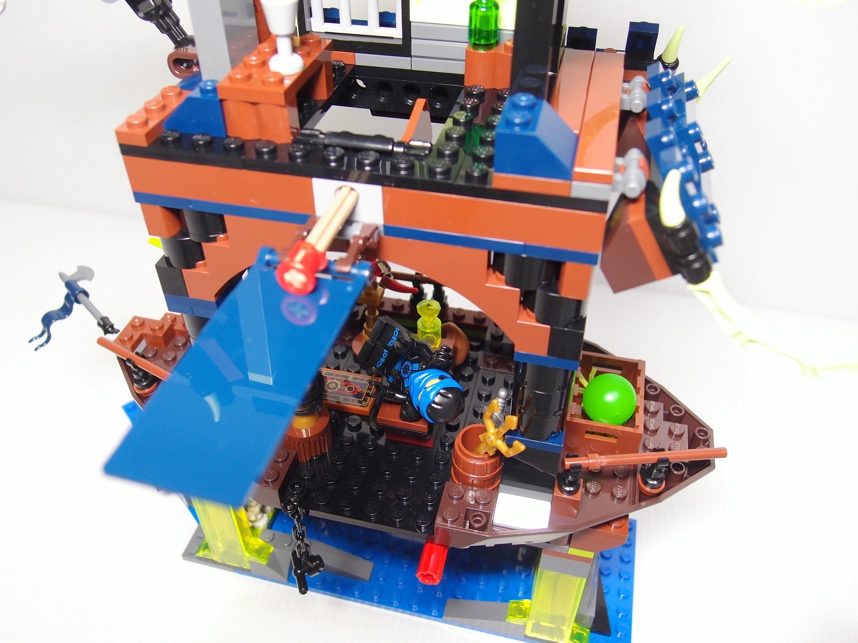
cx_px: 431
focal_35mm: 29
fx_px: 719
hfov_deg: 61.7
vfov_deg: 48.2
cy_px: 320
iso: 125
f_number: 2.2
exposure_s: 1/20
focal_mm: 6
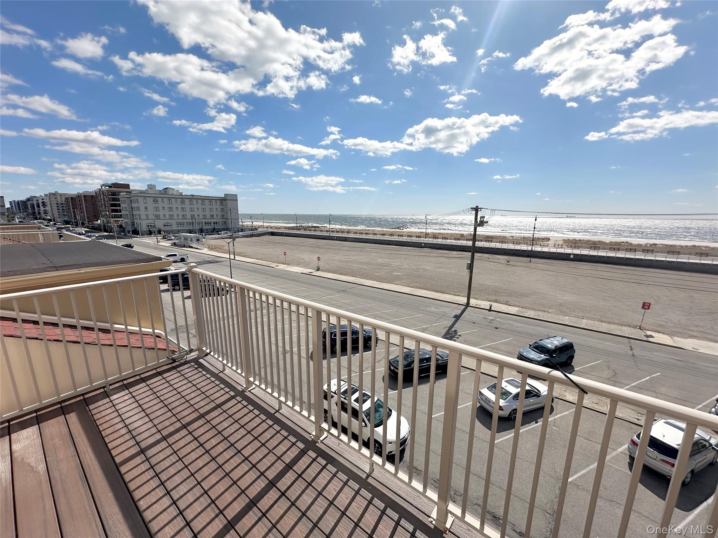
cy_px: 269
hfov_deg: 102.1
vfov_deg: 85.7
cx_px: 359
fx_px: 290
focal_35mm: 14
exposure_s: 1/4464
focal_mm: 2.22
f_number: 2.2
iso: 50
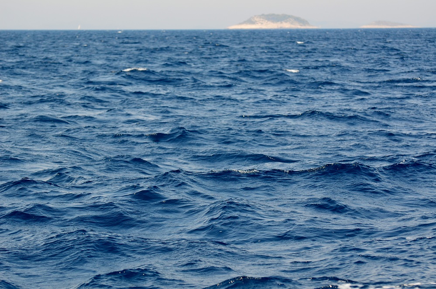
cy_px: 144
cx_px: 218
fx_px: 1849
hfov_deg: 13.5
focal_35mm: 153
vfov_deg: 8.9
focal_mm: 102
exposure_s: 1/1250
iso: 400
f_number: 5.6
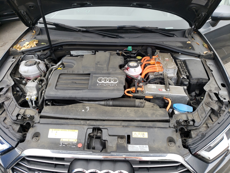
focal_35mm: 26
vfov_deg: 53.1
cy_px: 86
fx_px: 173
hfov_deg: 67.3
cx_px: 115
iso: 50
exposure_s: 1/588
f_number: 1.5
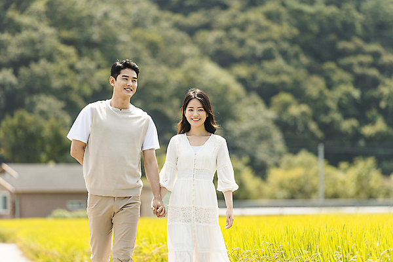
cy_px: 131
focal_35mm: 200
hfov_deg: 10.3
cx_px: 196
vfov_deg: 6.9
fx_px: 2183
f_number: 3.5
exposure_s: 1/1000
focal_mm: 200
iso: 200
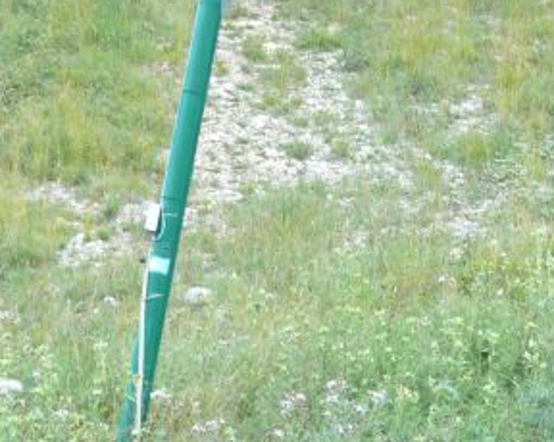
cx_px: 571
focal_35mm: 225
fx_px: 3687
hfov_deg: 8.5
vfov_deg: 6.8
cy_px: -79
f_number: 3.2
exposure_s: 1/30
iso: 160
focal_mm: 17.6
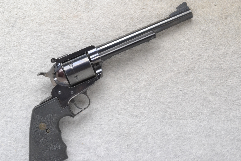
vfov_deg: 23.8
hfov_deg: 35.0
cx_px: 105
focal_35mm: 57
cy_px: 81
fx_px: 382
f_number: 20
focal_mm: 32
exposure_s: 1/60
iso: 3200
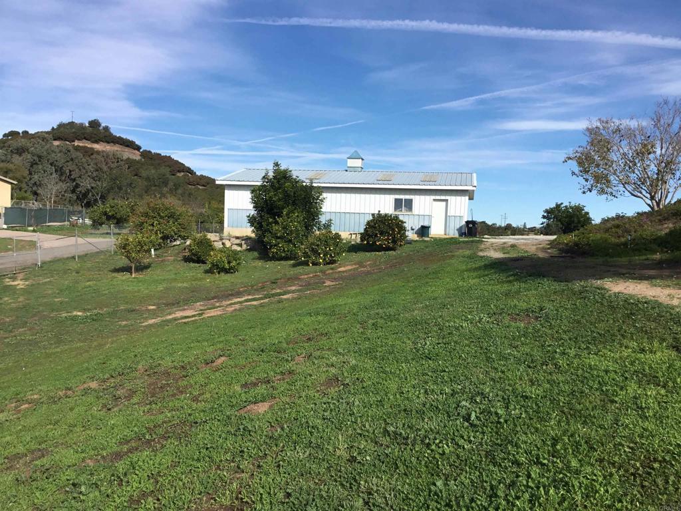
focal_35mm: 31
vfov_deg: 45.4
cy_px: 256
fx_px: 610
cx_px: 340
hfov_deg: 58.4
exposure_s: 1/1567
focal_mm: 3.3
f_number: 2.4
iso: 25
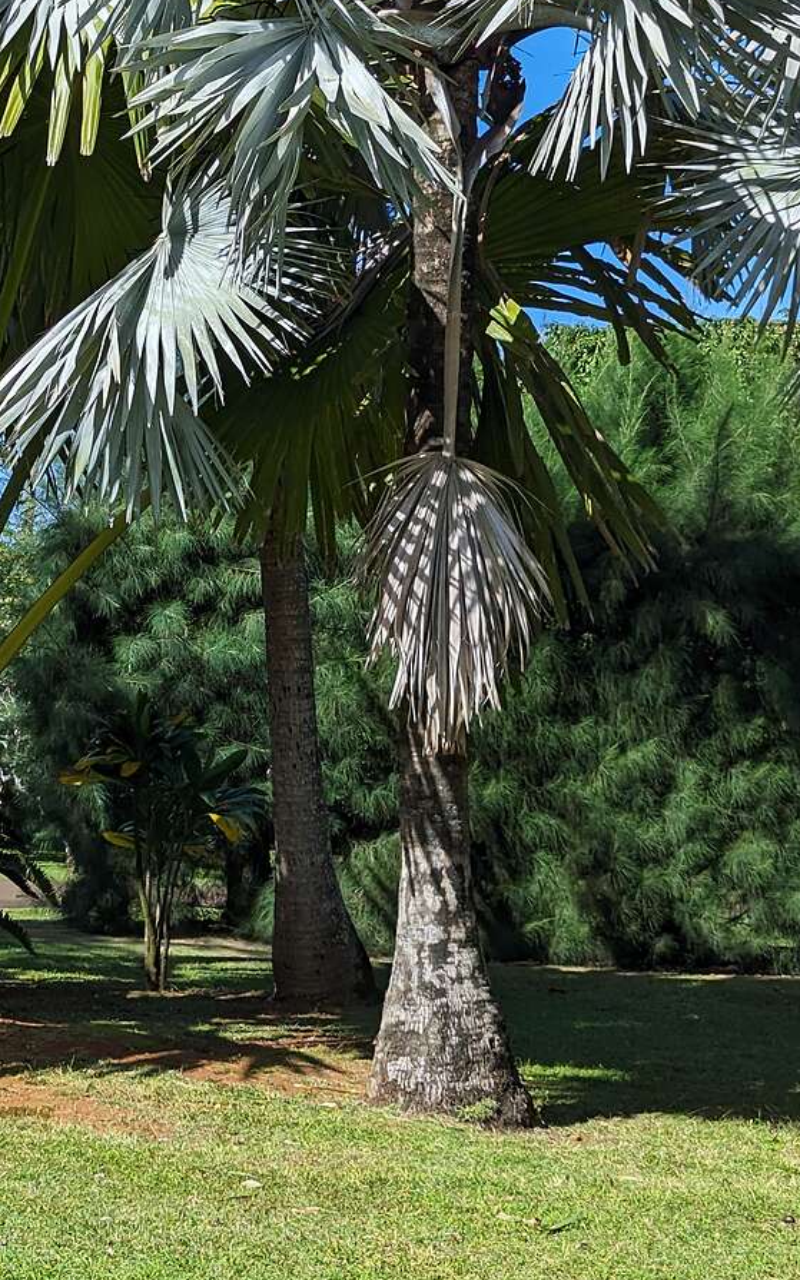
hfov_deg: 15.8
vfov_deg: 25.1
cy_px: 463
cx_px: 133
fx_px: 2862
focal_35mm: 82
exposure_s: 1/1852
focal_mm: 6.81
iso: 42
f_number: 1.85
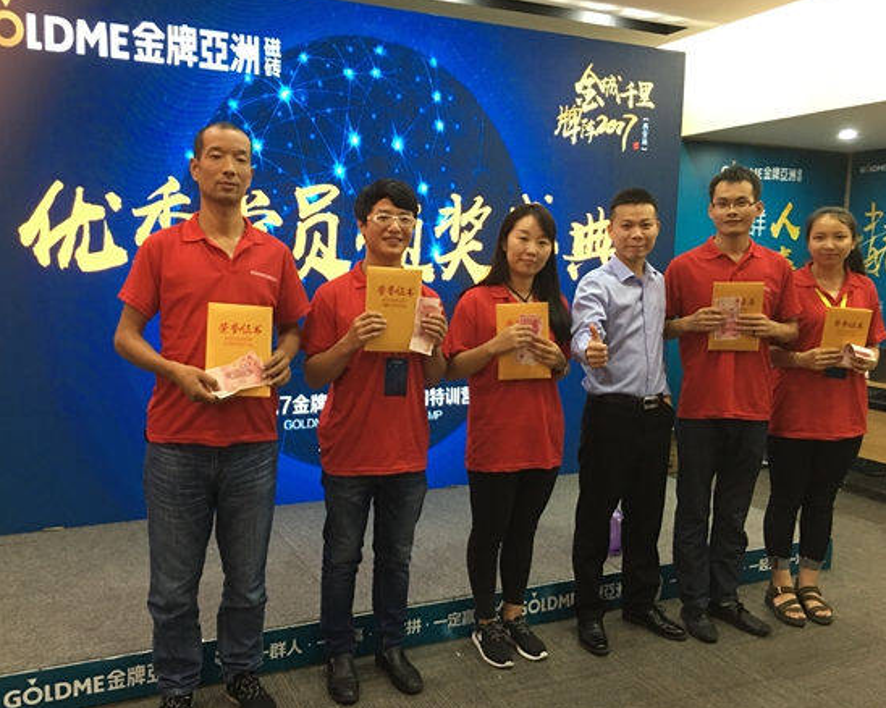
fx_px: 813
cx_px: 419
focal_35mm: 31
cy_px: 354
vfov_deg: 47.1
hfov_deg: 57.2
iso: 80
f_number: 2.2
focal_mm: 4.15
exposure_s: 1/10
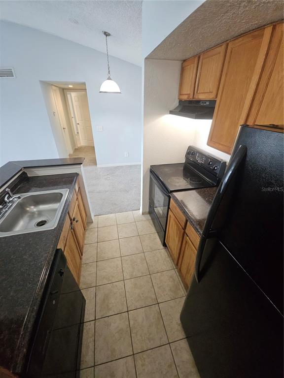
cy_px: 189
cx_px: 142
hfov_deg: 89.9
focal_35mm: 13
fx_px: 142
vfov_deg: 106.2
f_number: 2.2
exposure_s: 1/60
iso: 400
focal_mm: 1.7
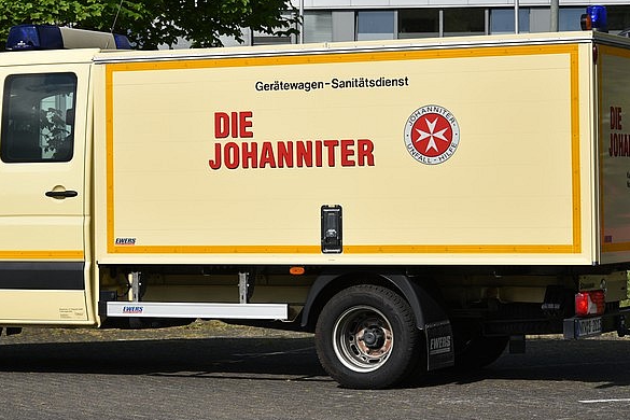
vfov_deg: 11.4
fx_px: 2100
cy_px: 146
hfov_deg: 17.0
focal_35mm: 120
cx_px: 223
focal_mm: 78
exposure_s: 1/500
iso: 200
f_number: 11
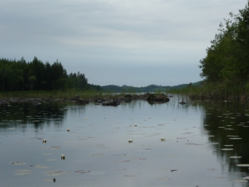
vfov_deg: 16.1
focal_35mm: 92
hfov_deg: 21.3
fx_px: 662
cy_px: 94
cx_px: 124
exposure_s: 1/640
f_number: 5.4
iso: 100
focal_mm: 15.2
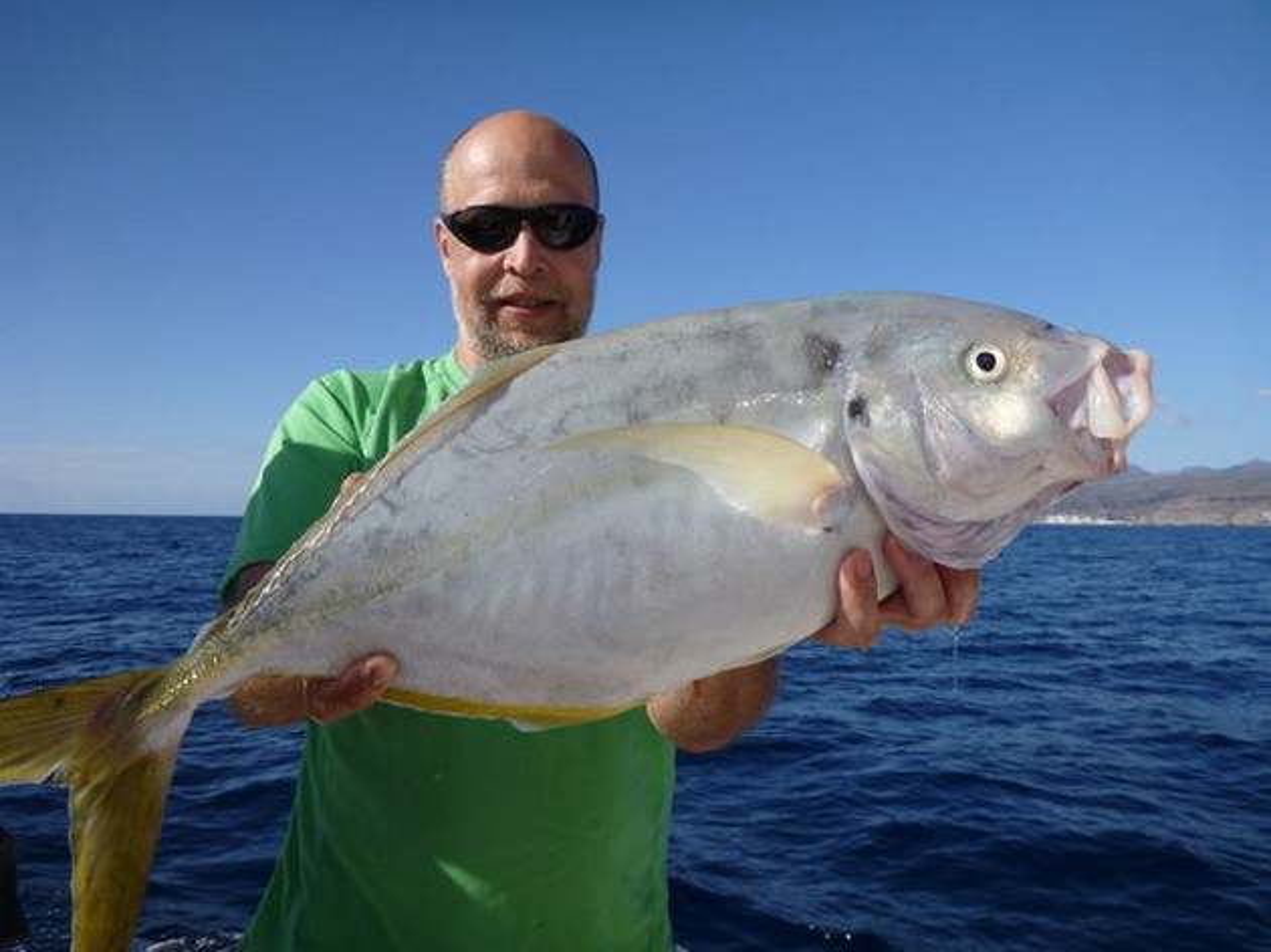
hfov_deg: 63.5
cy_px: 476
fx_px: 1028
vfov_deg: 49.7
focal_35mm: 28
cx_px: 636
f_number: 3.3
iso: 100
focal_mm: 4.9
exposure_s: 1/1300
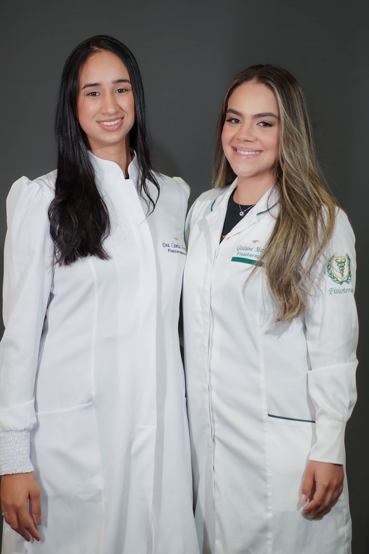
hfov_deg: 15.2
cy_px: 286
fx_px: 1384
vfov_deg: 22.6
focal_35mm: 90
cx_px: 177
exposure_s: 1/125
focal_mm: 56
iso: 100
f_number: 1.4
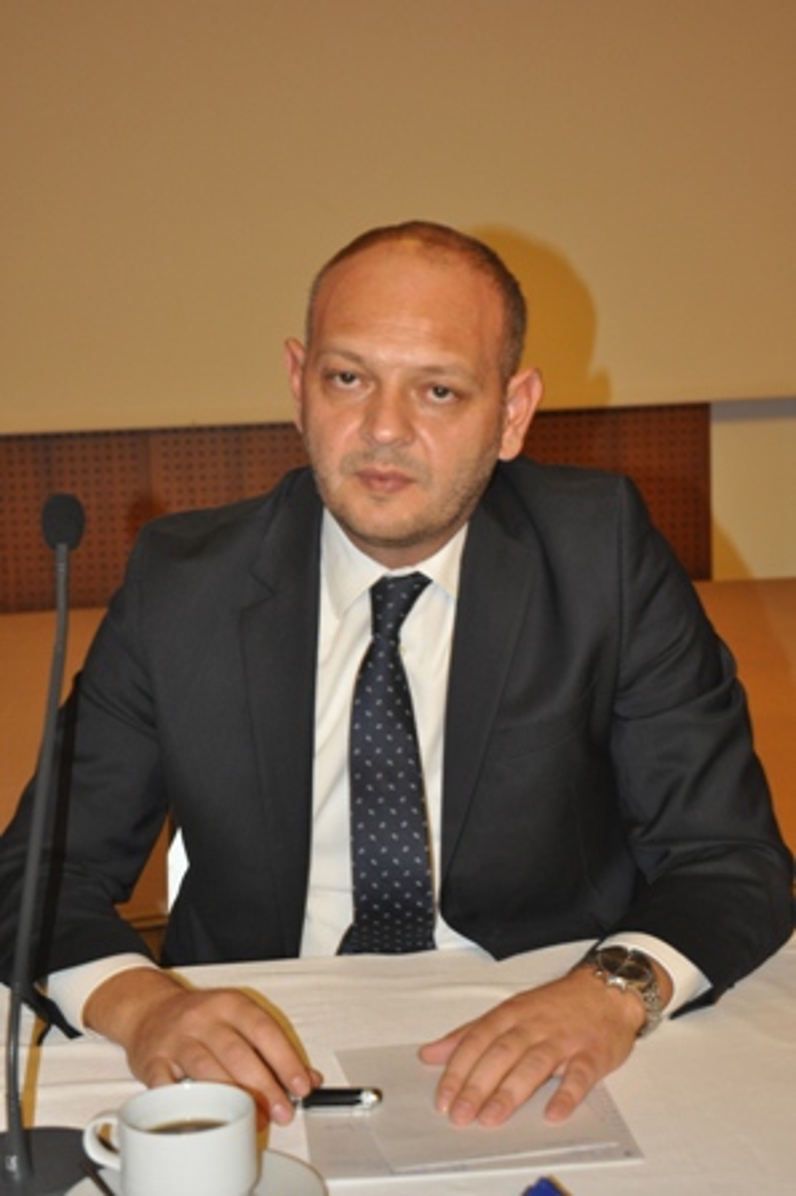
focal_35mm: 66
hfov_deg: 20.6
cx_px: 398
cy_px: 598
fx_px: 2192
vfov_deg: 30.5
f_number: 4.2
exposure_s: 1/60
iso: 800
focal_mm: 44
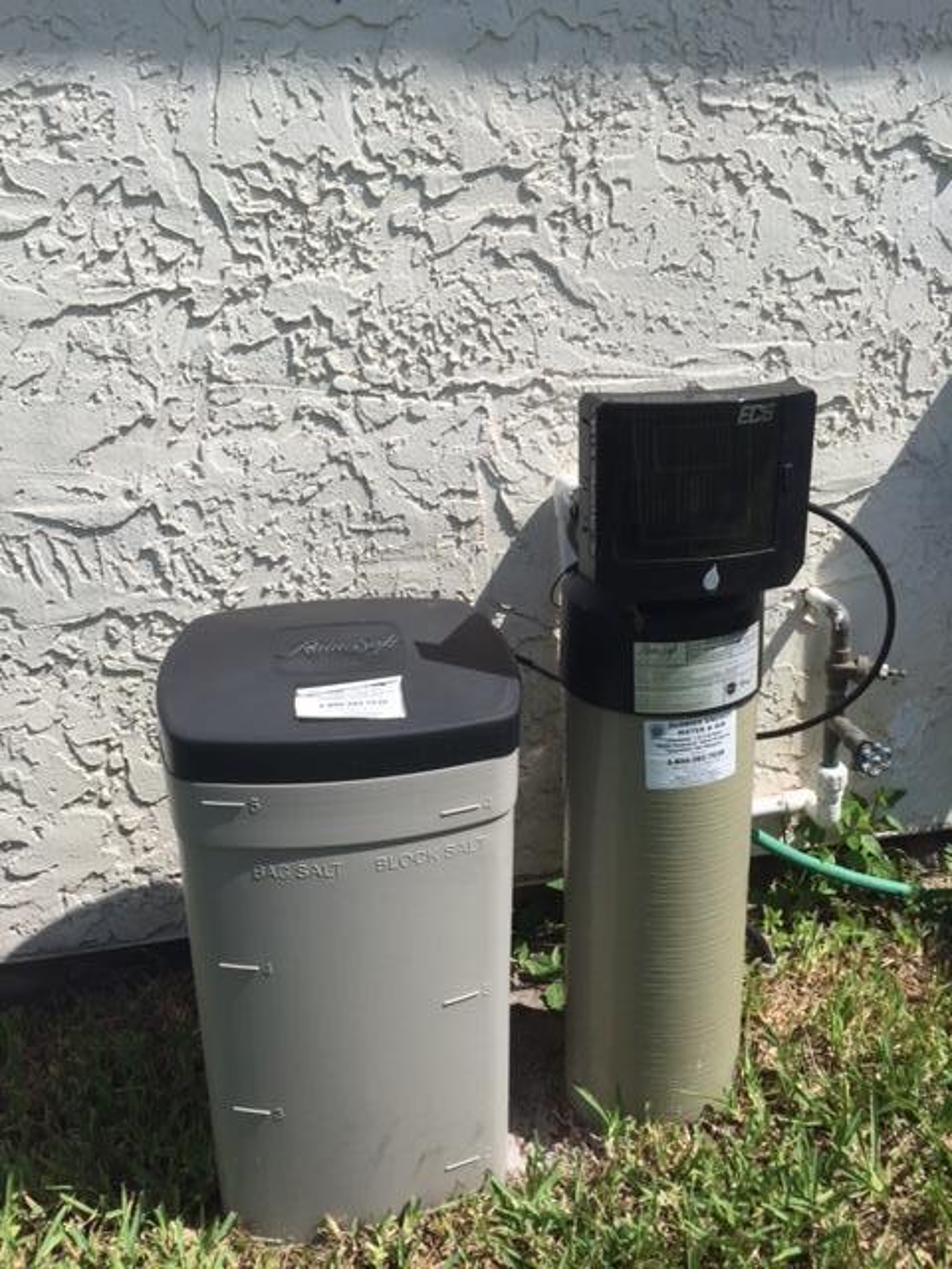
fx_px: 1063
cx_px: 476
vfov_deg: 61.7
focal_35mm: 29
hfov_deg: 48.2
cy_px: 634
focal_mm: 4.15
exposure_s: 1/2475
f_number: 2.2
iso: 32
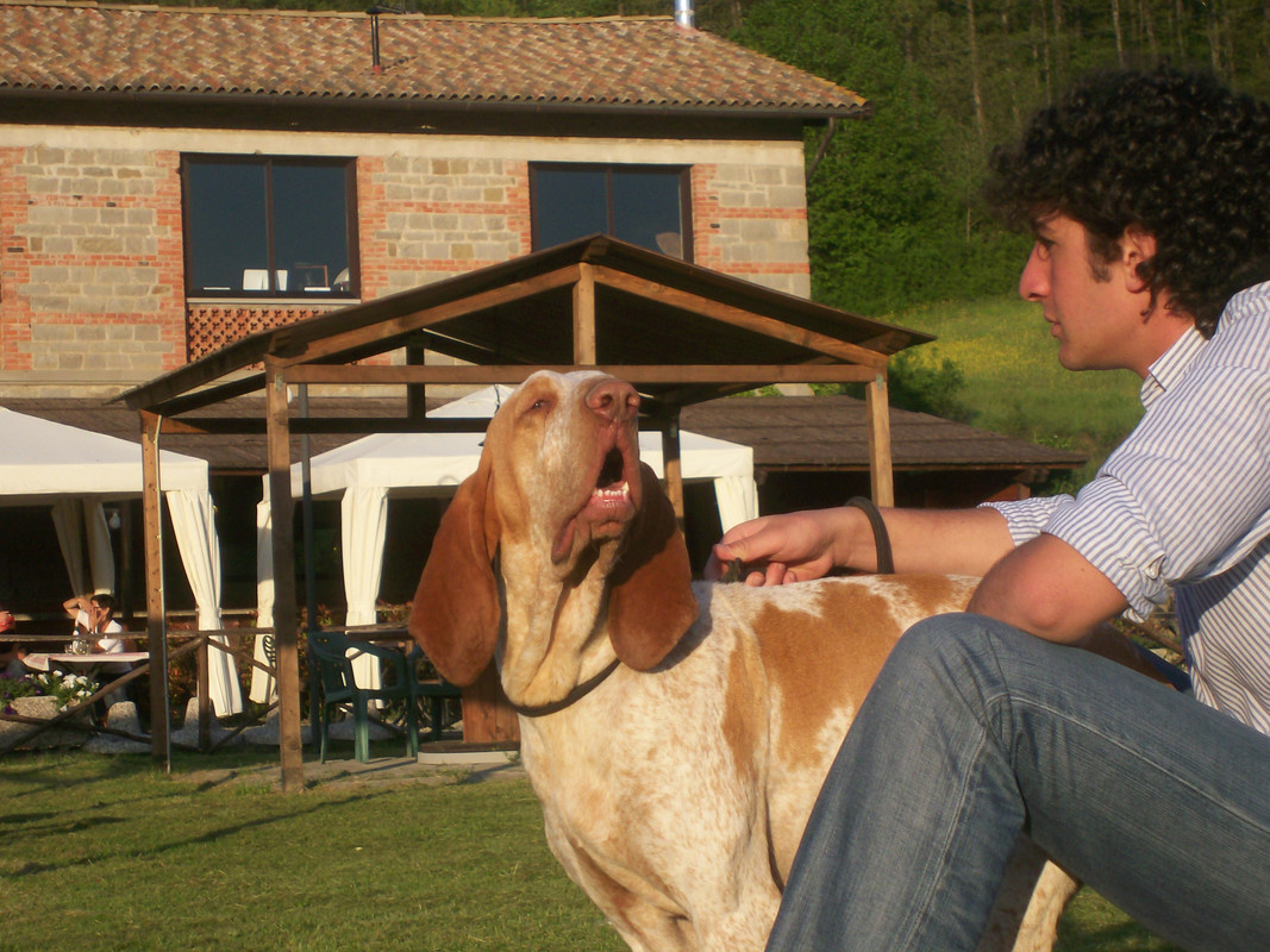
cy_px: 476
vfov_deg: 14.1
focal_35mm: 105
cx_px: 635
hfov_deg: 18.7
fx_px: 3852
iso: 80
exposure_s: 1/326
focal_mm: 17.4
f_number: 4.9
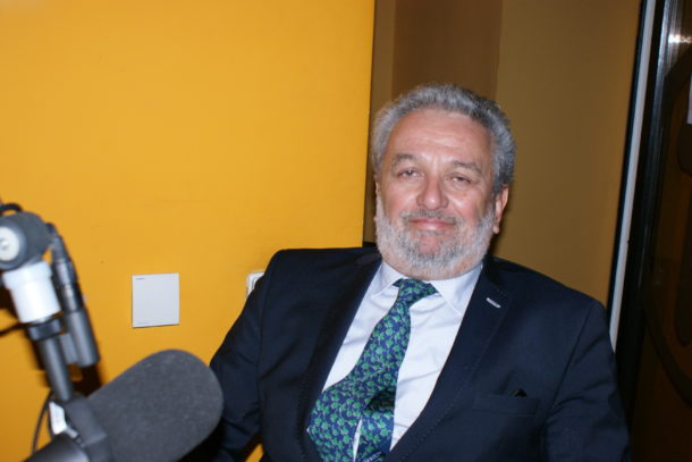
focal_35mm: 42
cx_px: 346
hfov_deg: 46.4
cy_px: 231
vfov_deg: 31.9
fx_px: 807
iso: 400
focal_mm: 28
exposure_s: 1/60
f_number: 5.6
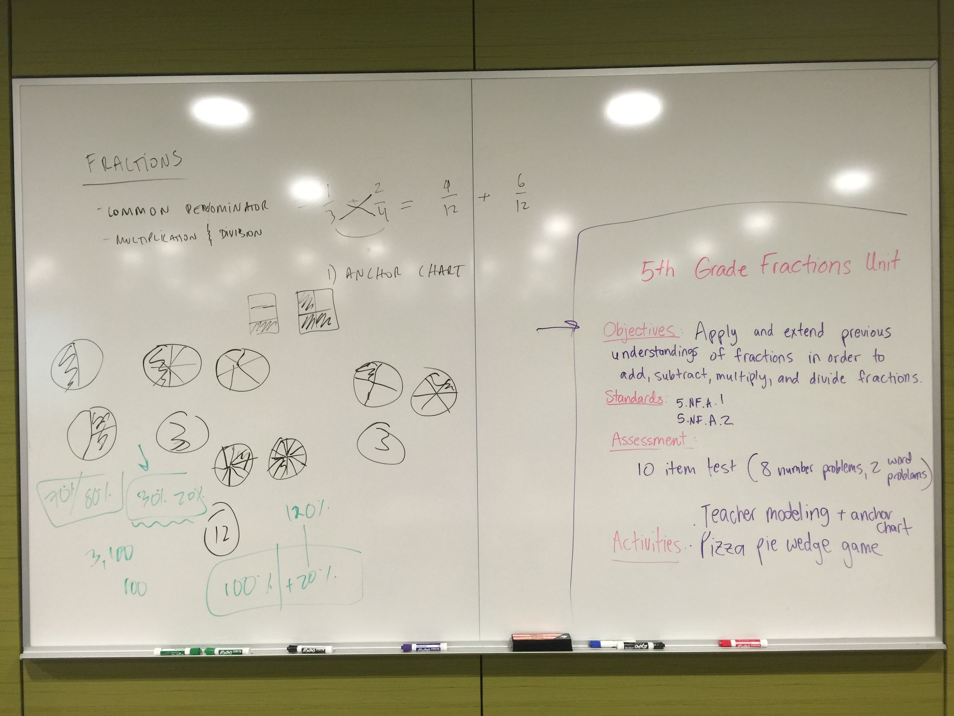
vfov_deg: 48.2
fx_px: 799
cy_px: 358
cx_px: 477
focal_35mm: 29
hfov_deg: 61.7
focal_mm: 4.15
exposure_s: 1/15
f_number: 2.2
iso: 64
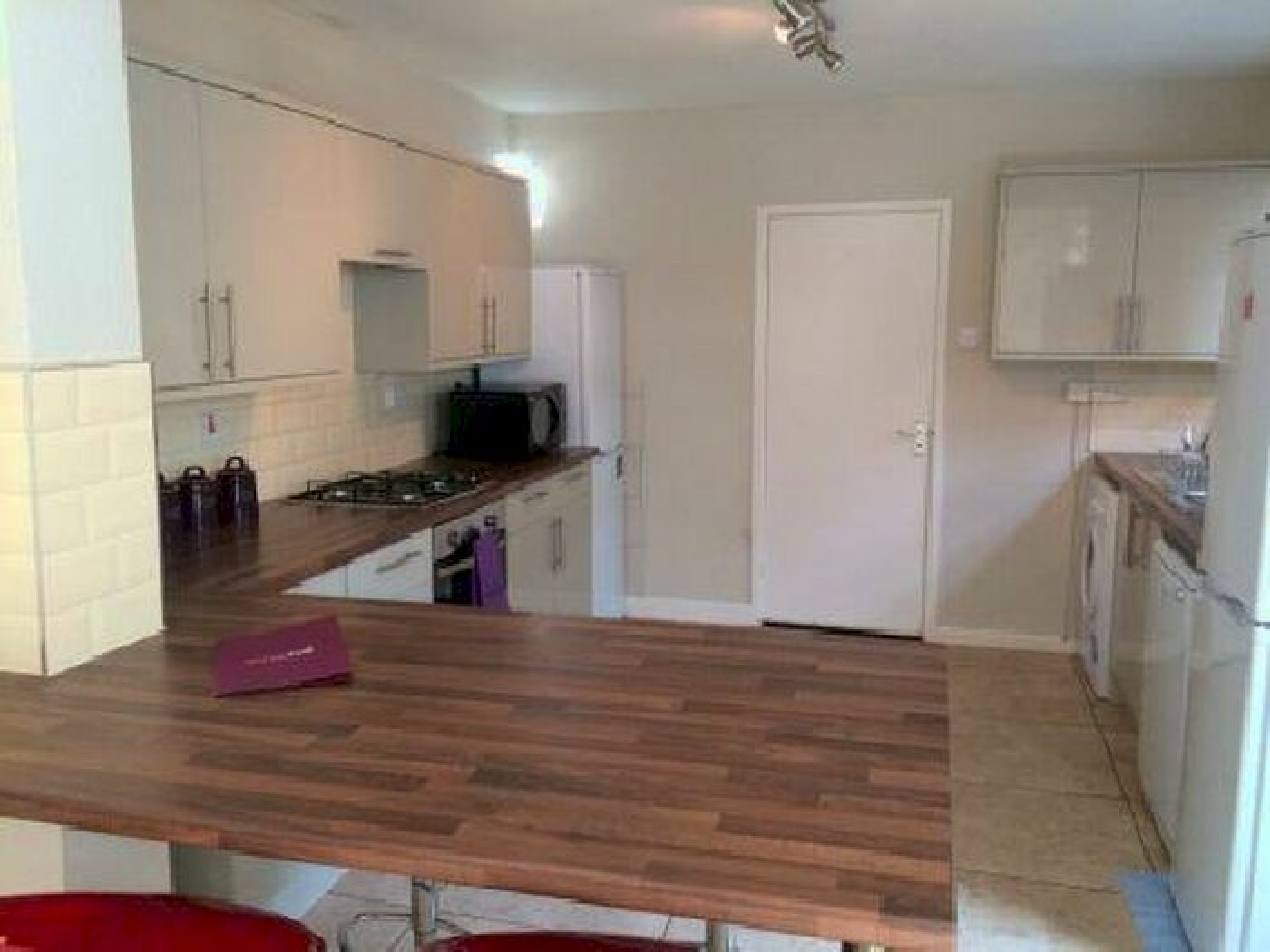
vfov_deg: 48.2
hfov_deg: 61.7
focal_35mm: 29
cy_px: 476
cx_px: 635
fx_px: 1064
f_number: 2.2
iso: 64
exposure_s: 1/30
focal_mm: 4.15
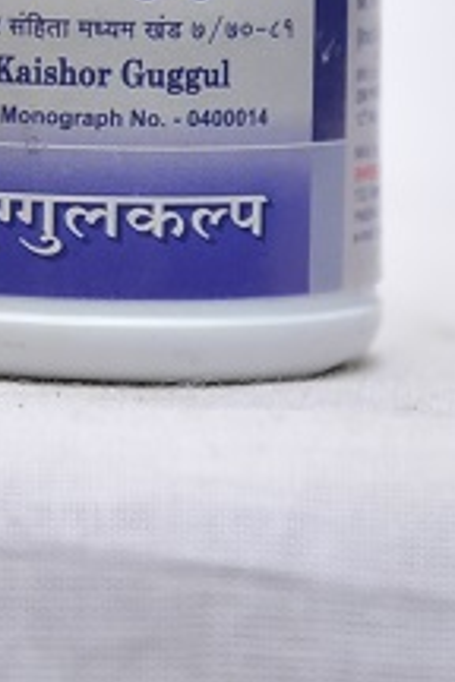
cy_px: -22
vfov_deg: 7.6
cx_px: 123
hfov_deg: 5.1
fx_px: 5080
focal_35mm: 268
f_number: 4
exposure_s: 1/125
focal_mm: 110
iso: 1600
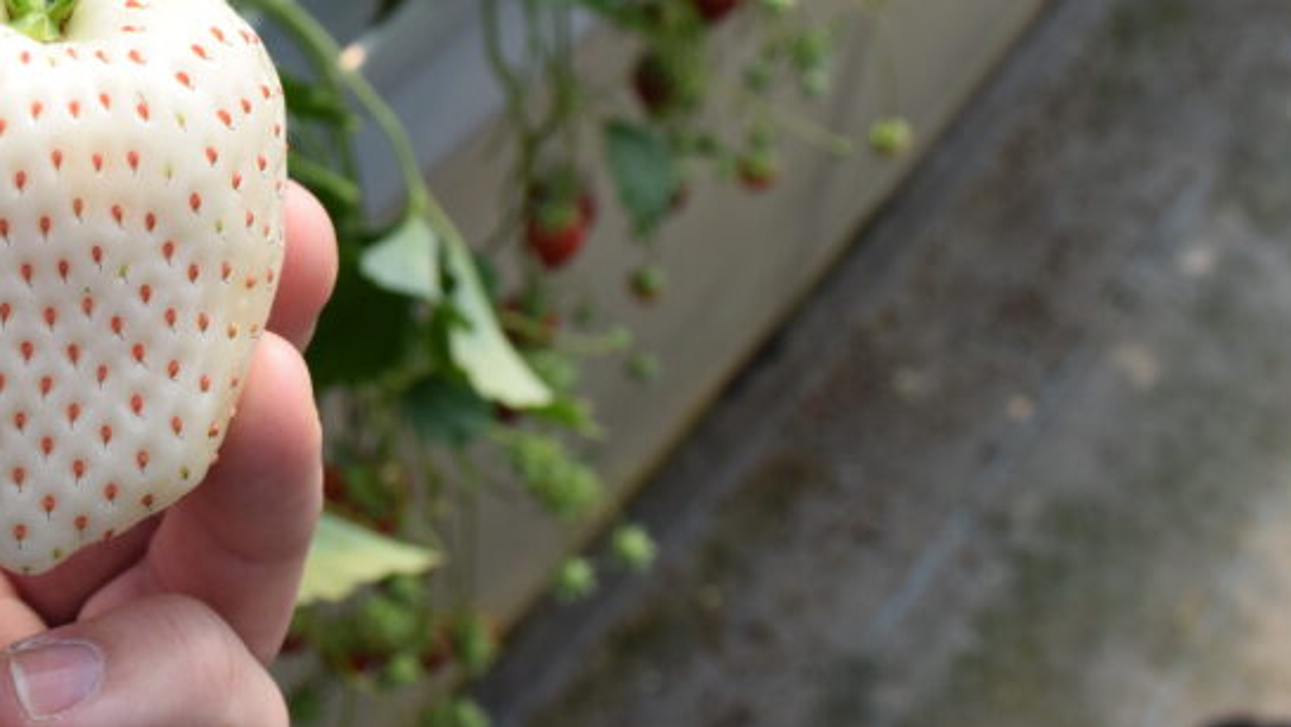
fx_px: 2020
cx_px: 149
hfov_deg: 33.7
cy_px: 127
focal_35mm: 59
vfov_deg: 20.1
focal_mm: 20
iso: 200
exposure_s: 1/320
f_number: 8
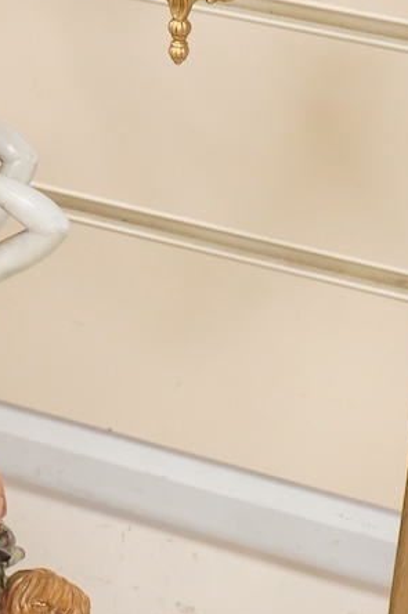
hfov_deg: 6.4
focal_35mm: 213
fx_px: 3629
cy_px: 348
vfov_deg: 9.7
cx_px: -154
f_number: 7.1
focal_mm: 55
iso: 3200
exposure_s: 1/100
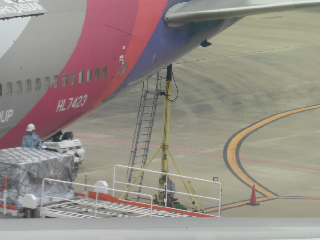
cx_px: 160
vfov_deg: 3.9
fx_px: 3568
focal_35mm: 386
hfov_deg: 5.1
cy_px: 120
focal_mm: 68.9
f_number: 6.3
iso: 400
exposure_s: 1/640
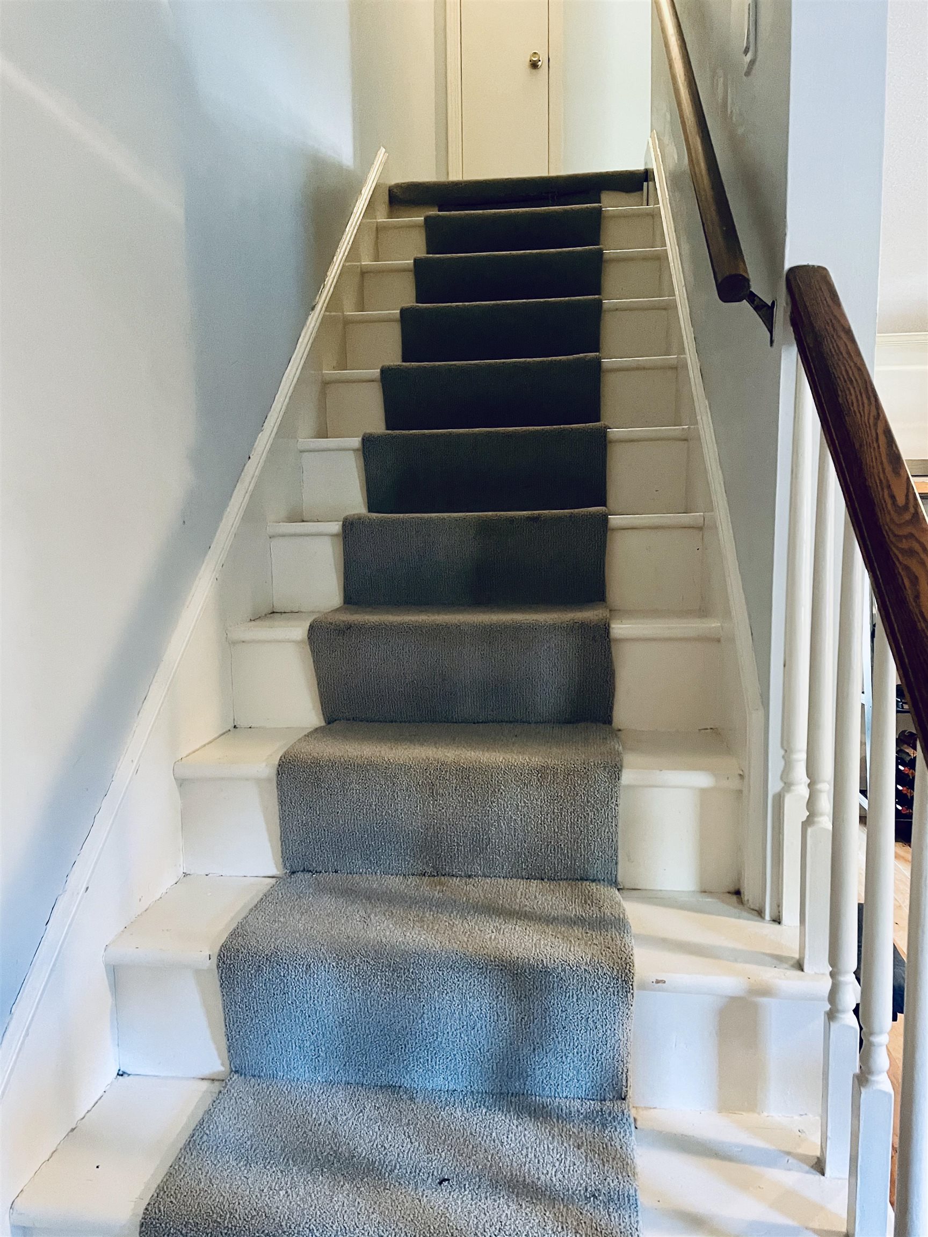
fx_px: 929
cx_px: 464
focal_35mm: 26
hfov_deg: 53.1
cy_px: 618
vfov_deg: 67.3
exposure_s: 1/30
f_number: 1.6
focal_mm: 4.2
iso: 640
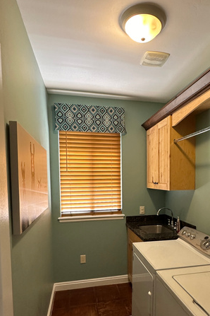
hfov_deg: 50.8
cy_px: 194
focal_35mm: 25
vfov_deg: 70.5
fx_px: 219
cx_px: 131
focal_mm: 2.22
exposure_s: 1/60
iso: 200
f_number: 2.2
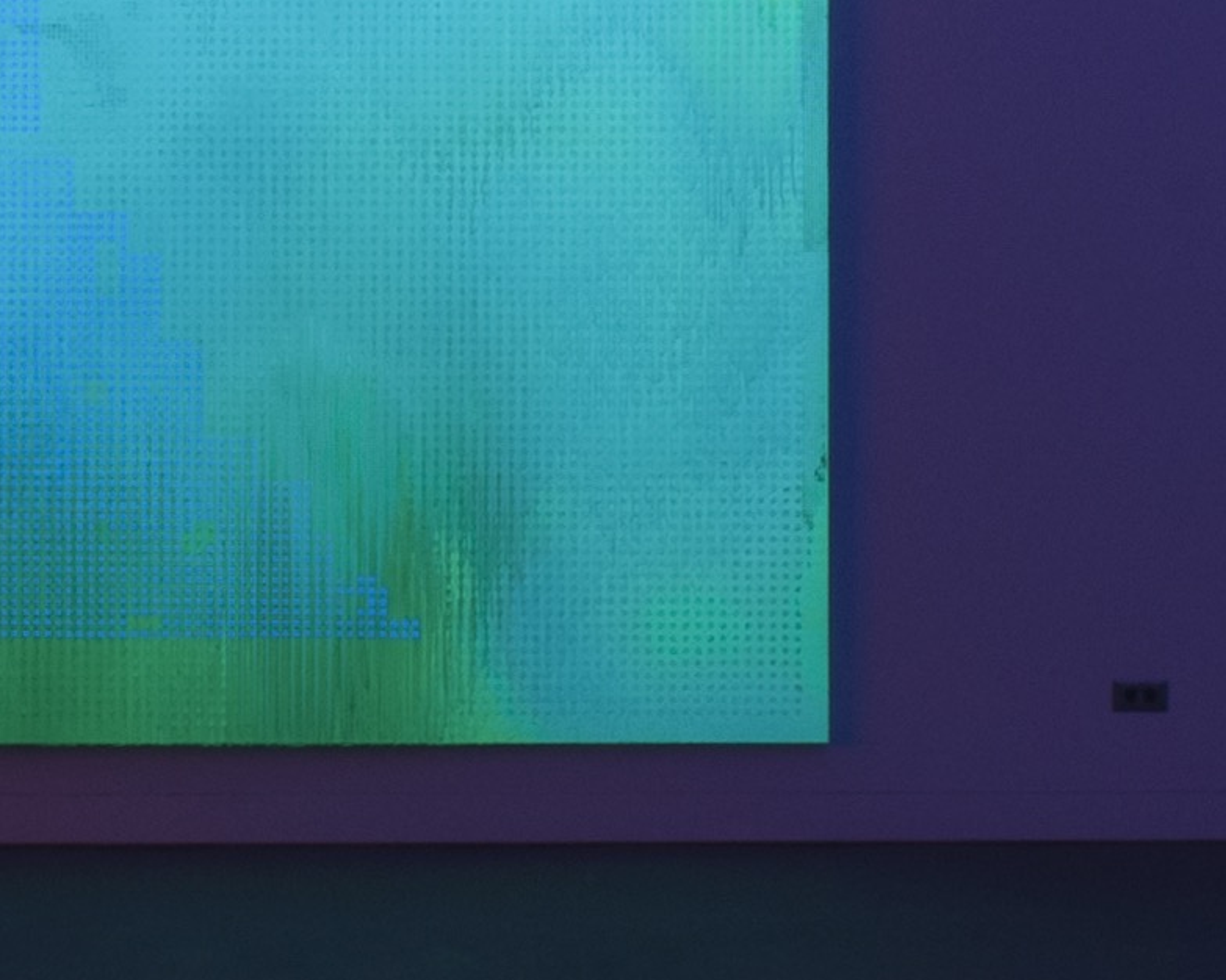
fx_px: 5260
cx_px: 100
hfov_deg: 13.2
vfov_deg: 10.6
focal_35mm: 145
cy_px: -11
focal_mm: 20
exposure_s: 5
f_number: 16
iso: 250
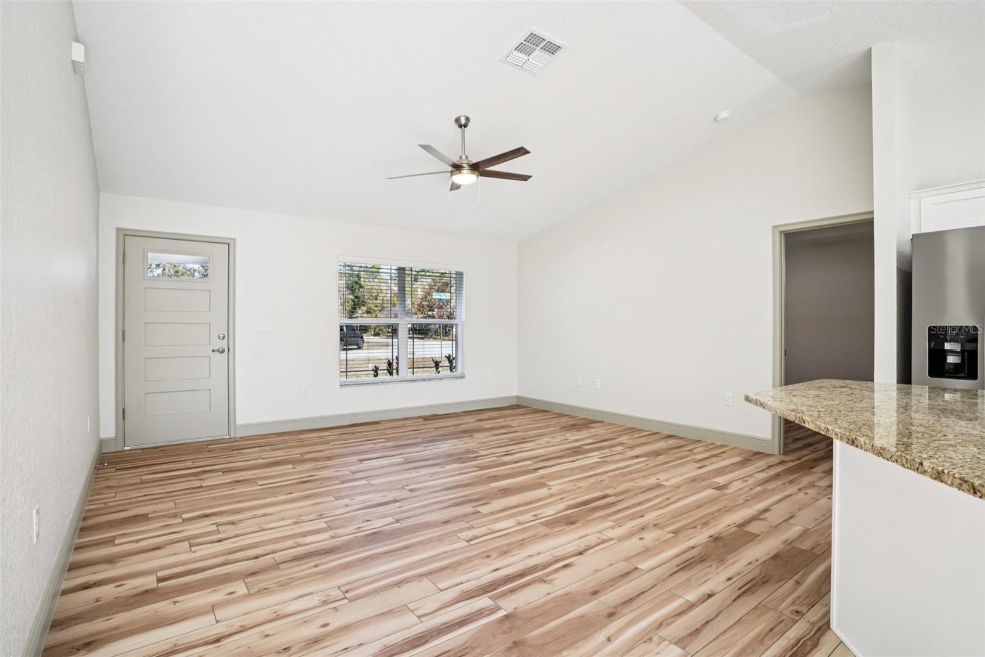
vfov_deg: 70.4
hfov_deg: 93.3
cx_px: 492
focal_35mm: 17
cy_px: 328
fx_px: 465
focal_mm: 17
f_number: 10
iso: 250
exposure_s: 1/30
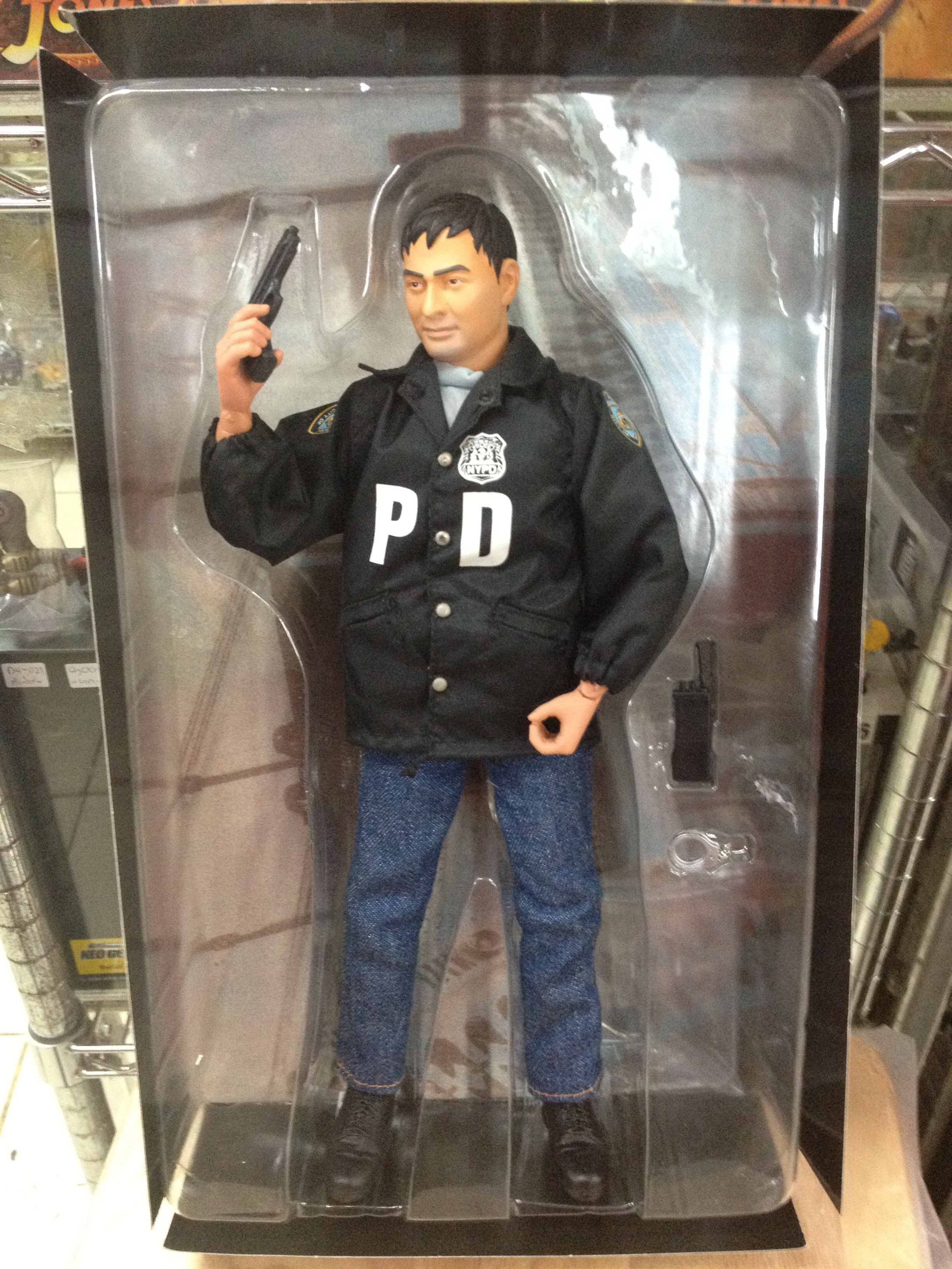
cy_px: 634
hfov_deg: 40.7
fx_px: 1283
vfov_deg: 52.6
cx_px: 476
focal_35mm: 35
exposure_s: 1/20
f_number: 2.4
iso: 400
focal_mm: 4.28
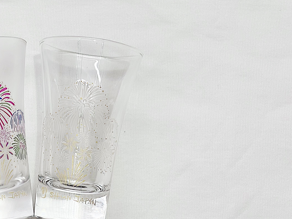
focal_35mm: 100
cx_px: 24
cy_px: 118
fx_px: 843
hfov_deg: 19.3
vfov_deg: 14.8
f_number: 2
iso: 25
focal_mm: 6
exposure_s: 1/100
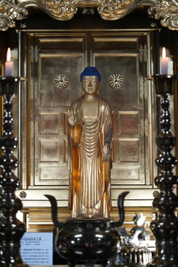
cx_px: 89
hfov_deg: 13.0
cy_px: 134
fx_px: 780
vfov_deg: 19.5
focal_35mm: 105
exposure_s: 1/160
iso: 1600
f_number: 4
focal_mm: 105
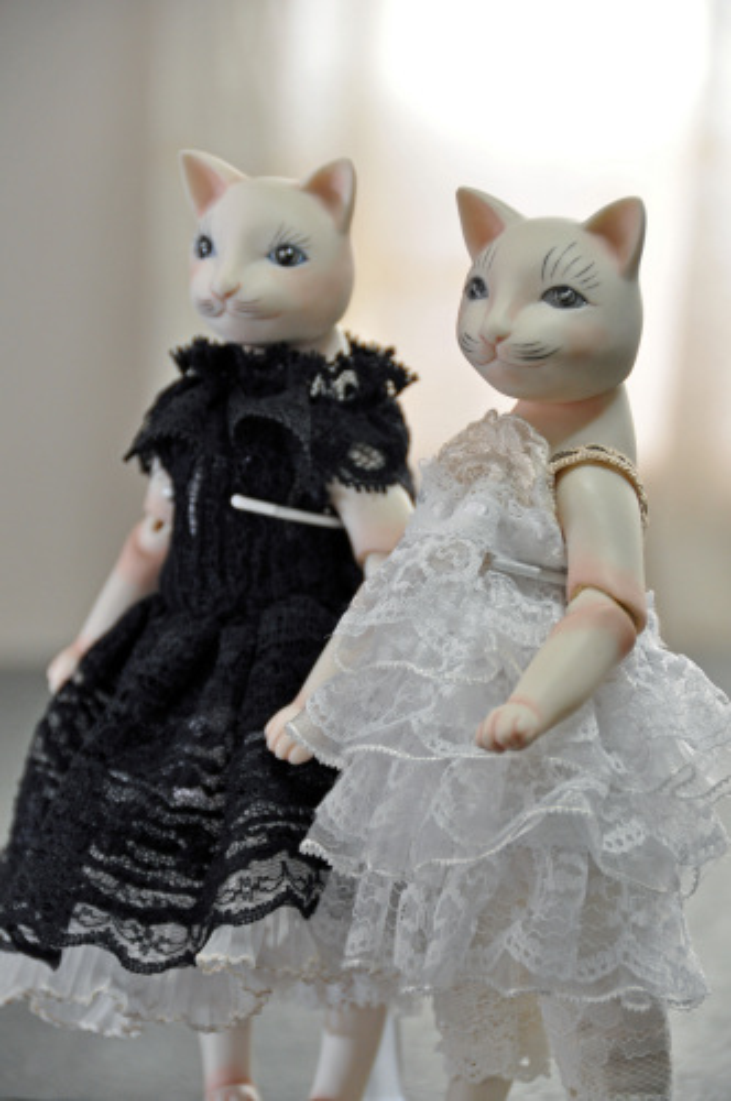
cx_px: 366
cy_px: 550
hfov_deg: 6.8
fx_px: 6184
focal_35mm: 202
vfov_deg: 10.2
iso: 800
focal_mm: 135
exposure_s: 1/60
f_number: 5.6
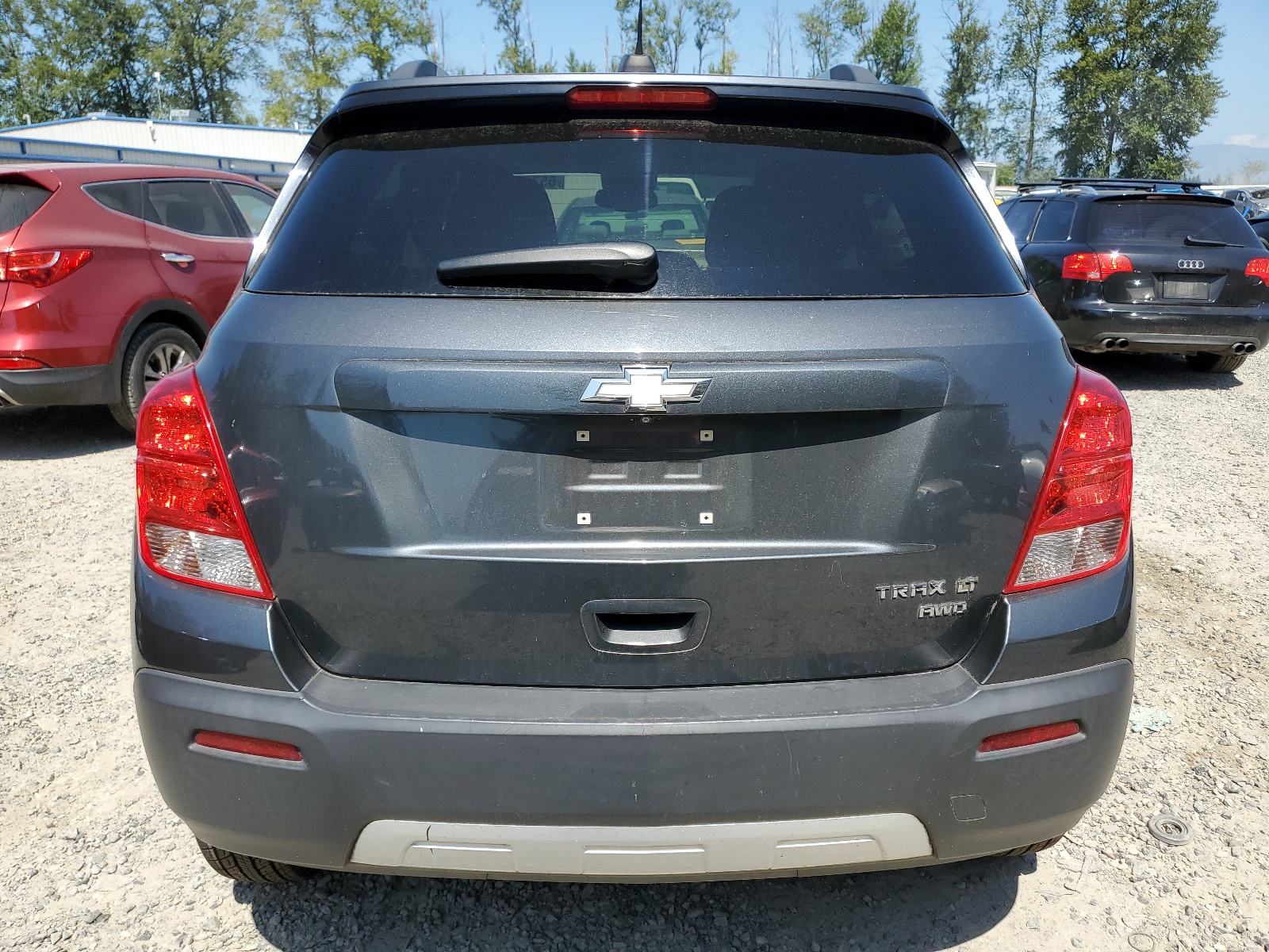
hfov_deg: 67.3
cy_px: 476
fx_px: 953
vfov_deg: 53.1
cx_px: 634
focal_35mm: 26
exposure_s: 1/2000
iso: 50
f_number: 1.5
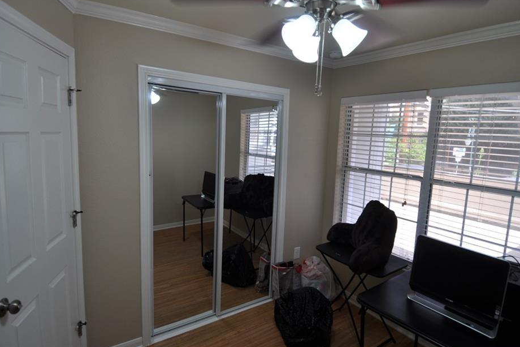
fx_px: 289
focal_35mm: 20
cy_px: 175
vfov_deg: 61.9
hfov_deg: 83.9
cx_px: 272
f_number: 4
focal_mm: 12
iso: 200
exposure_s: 1/60
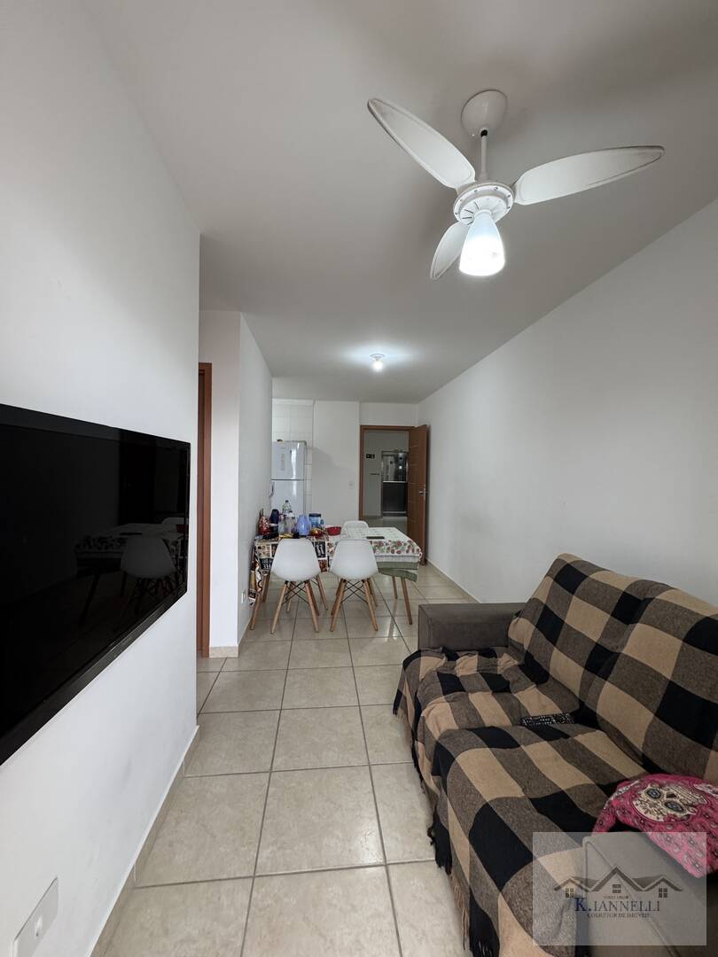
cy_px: 478
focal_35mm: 14
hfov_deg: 85.7
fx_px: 387
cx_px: 359
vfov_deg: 102.1
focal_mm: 2.22
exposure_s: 1/120
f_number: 2.2
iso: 250
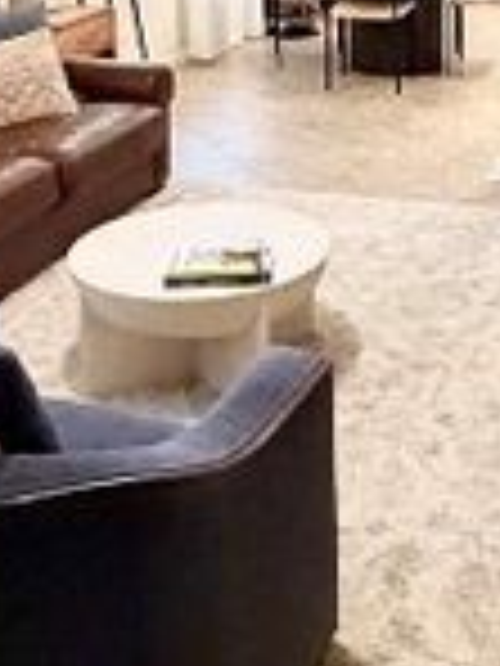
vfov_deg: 28.0
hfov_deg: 23.2
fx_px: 1213
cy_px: -65
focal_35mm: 63
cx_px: 338
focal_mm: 2.22
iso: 800
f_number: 2.2
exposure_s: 1/60
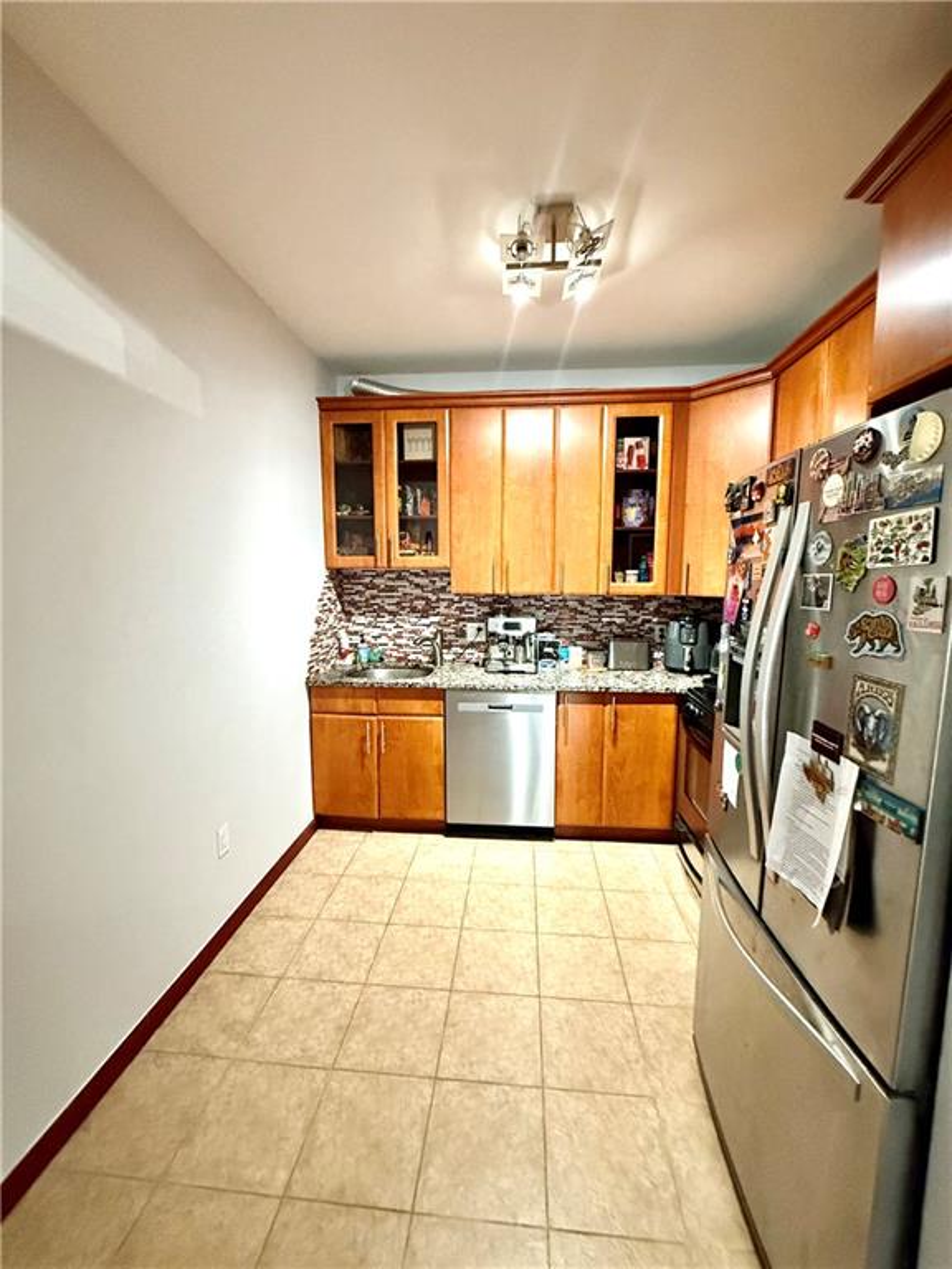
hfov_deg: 85.7
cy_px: 634
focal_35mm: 14
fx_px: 513
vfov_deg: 102.1
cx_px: 476
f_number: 2.2
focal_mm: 2.22
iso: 1000
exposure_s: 1/60
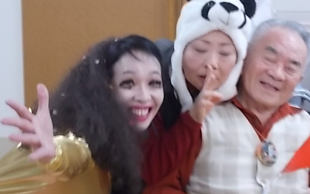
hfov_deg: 23.0
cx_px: 169
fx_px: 761
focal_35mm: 90
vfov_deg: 14.5
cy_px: 59
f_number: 5.3
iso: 200
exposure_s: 1/5
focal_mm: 11.8
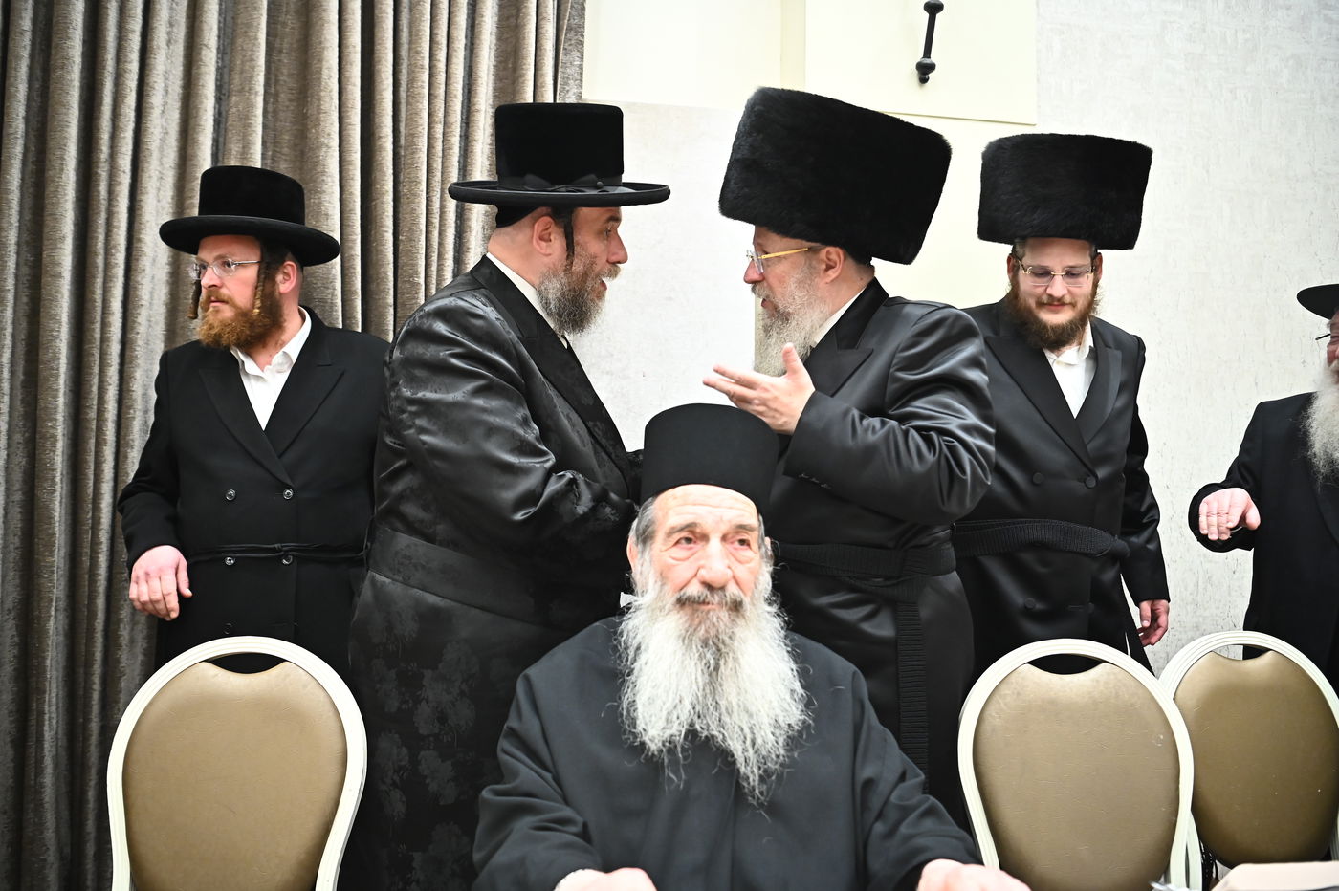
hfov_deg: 63.7
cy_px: 446
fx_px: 1078
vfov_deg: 44.9
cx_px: 670
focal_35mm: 29
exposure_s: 1/200
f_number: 3.2
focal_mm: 29
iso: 3200
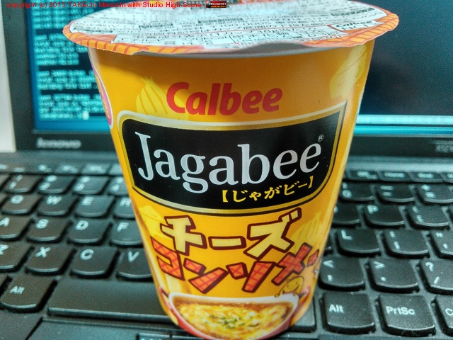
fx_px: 393
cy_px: 170
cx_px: 226
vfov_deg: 46.8
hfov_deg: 60.0
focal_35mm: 30
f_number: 2.4
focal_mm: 4
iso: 200
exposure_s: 1/13.8
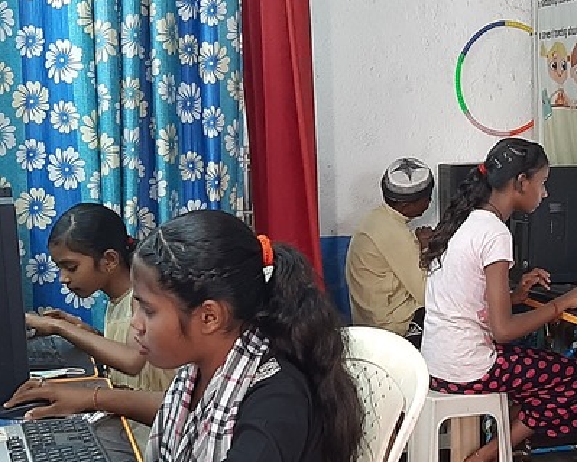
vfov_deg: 22.9
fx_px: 1127
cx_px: 354
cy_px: 346
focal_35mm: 66
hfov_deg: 28.6
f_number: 1.7
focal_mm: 3.93
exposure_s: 1/25
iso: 200
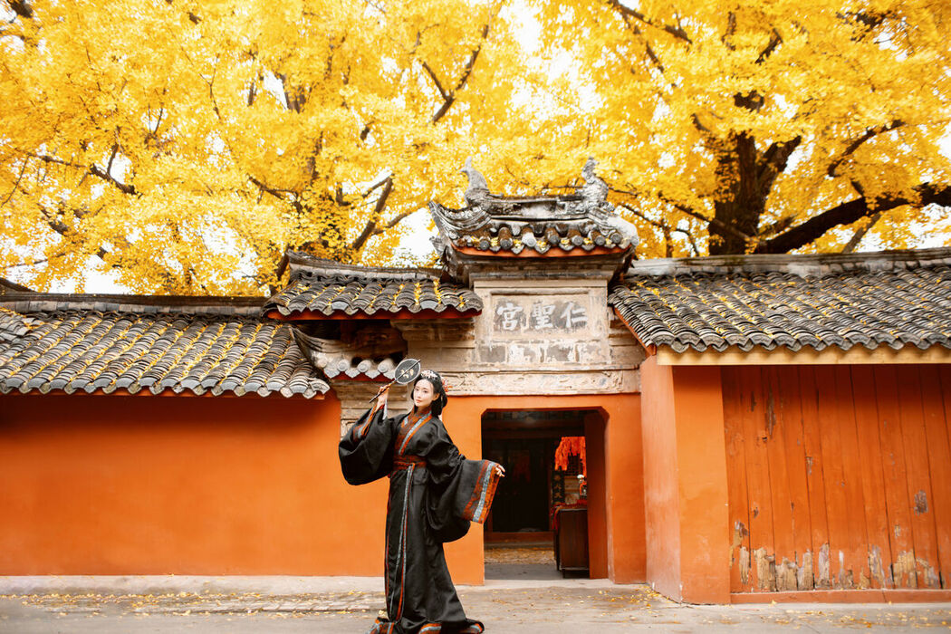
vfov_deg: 37.9
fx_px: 925
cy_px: 317
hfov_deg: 54.4
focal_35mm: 35
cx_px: 476
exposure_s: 1/1250
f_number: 1.8
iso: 200
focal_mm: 35
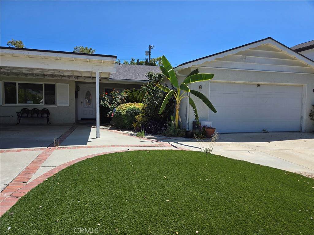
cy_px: 118
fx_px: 209
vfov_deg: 58.9
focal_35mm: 23
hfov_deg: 73.9
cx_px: 157
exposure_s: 1/2921
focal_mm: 5.4
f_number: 1.8
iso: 40
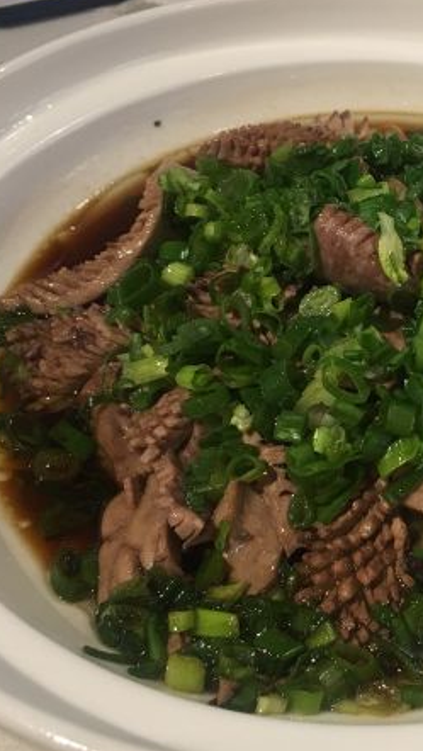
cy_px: 370
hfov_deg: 23.3
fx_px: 996
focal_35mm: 50
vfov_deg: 41.3
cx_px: 382
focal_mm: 4.15
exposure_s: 1/17
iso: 50
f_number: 2.2
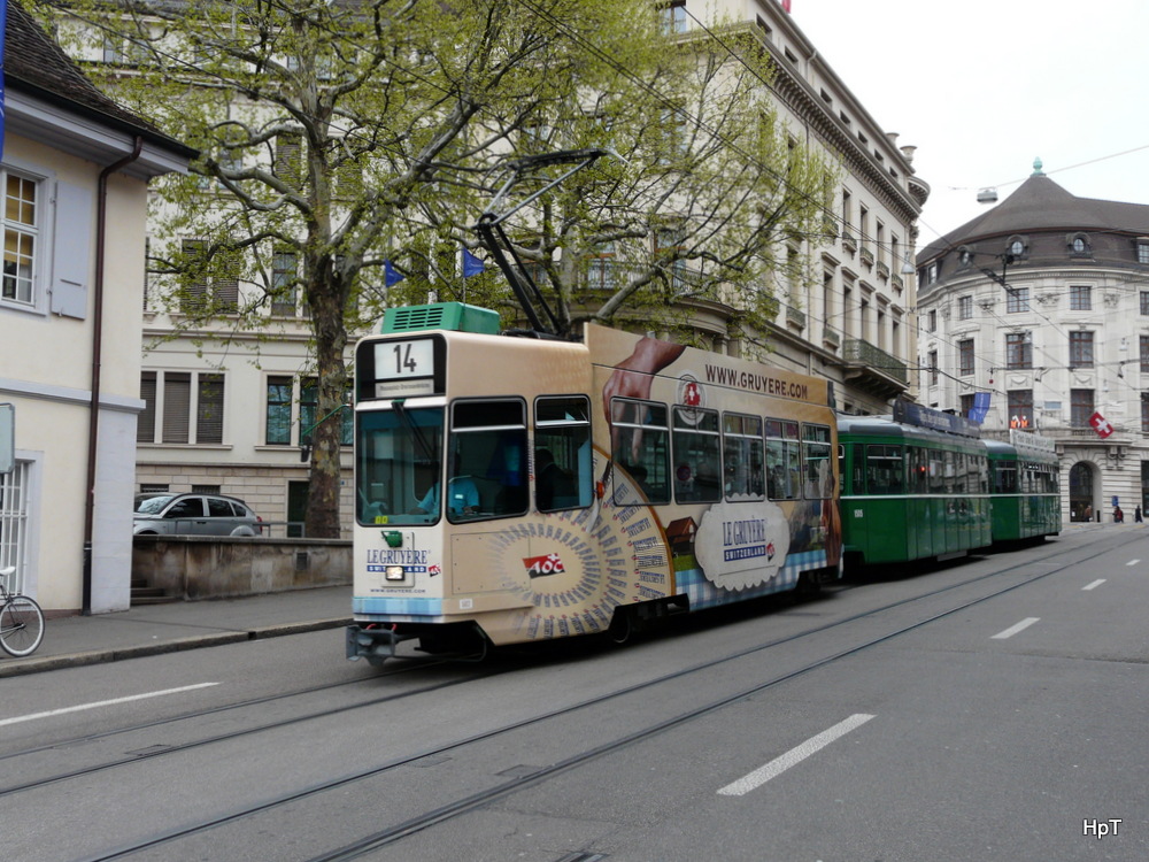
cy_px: 431
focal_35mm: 41
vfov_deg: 35.1
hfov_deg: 45.8
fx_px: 1361
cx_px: 574
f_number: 5
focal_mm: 6.7
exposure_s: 1/250
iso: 100
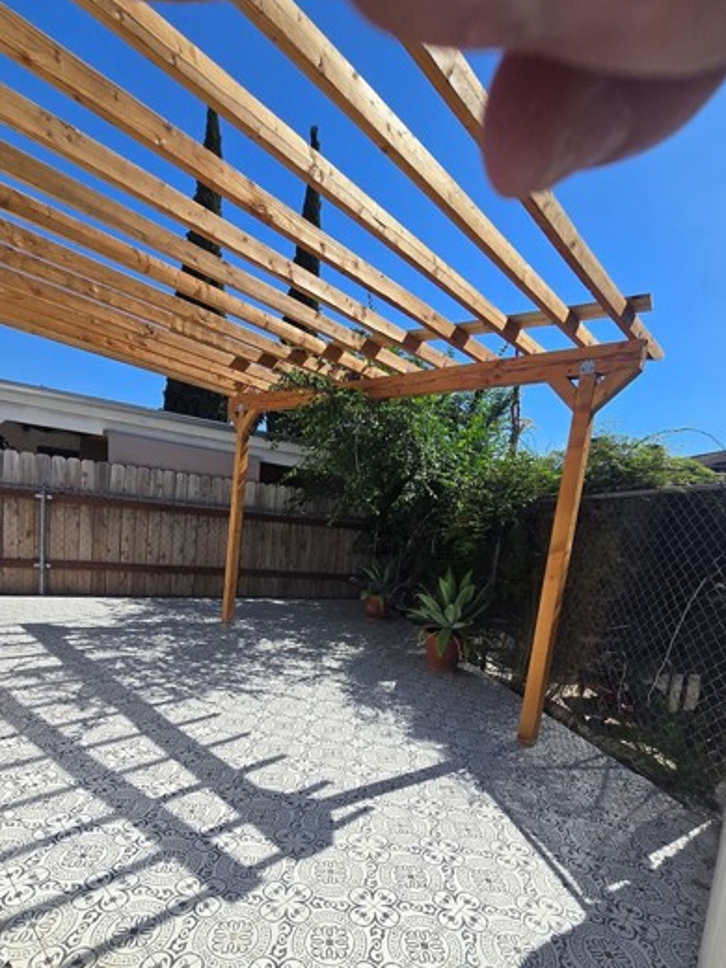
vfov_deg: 93.4
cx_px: 356
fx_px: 447
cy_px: 575
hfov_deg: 78.1
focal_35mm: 16
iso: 50
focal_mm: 2.2
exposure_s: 1/2510
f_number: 2.2
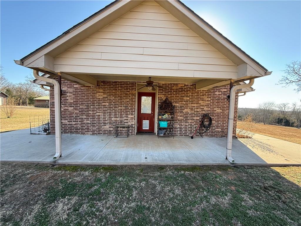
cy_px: 113
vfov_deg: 85.7
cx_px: 150
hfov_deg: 102.1
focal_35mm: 14
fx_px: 122
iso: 50
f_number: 2.2
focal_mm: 2.22
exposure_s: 1/145
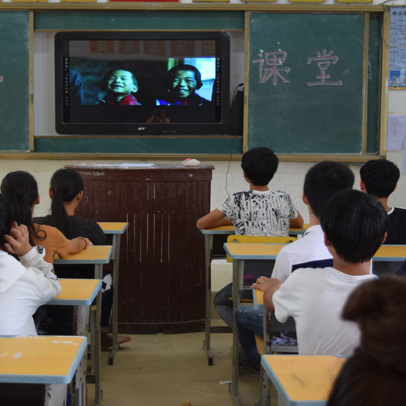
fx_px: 876
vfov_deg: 26.1
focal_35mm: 66
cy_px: 201
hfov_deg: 26.0
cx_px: 156
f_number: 4.5
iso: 640
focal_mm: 34
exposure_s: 1/60
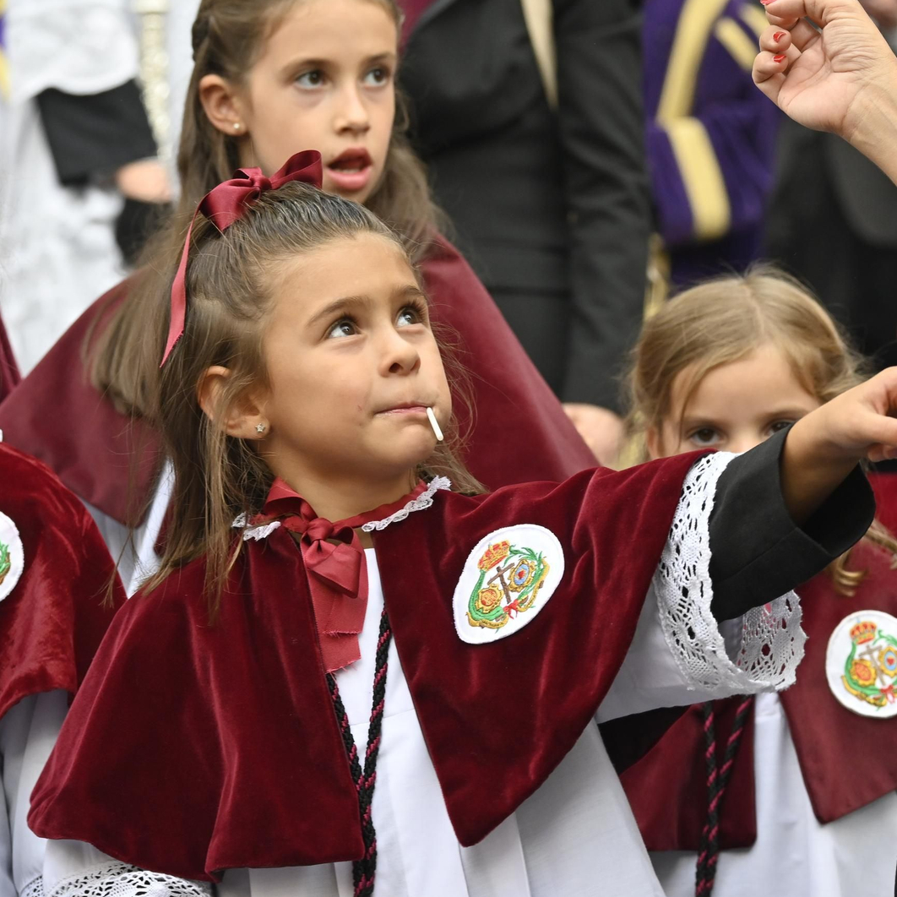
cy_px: 448
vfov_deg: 8.7
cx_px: 517
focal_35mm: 202
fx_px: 5911
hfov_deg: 8.7
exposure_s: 1/400
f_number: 6.3
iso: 1000
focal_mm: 105
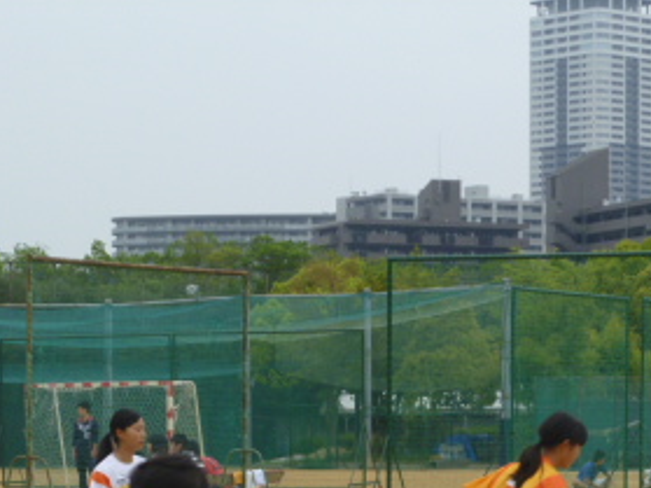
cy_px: 556
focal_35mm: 149
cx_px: 457
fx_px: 2801
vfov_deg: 9.8
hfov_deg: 13.2
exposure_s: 1/200
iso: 80
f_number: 4.8
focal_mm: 11.6
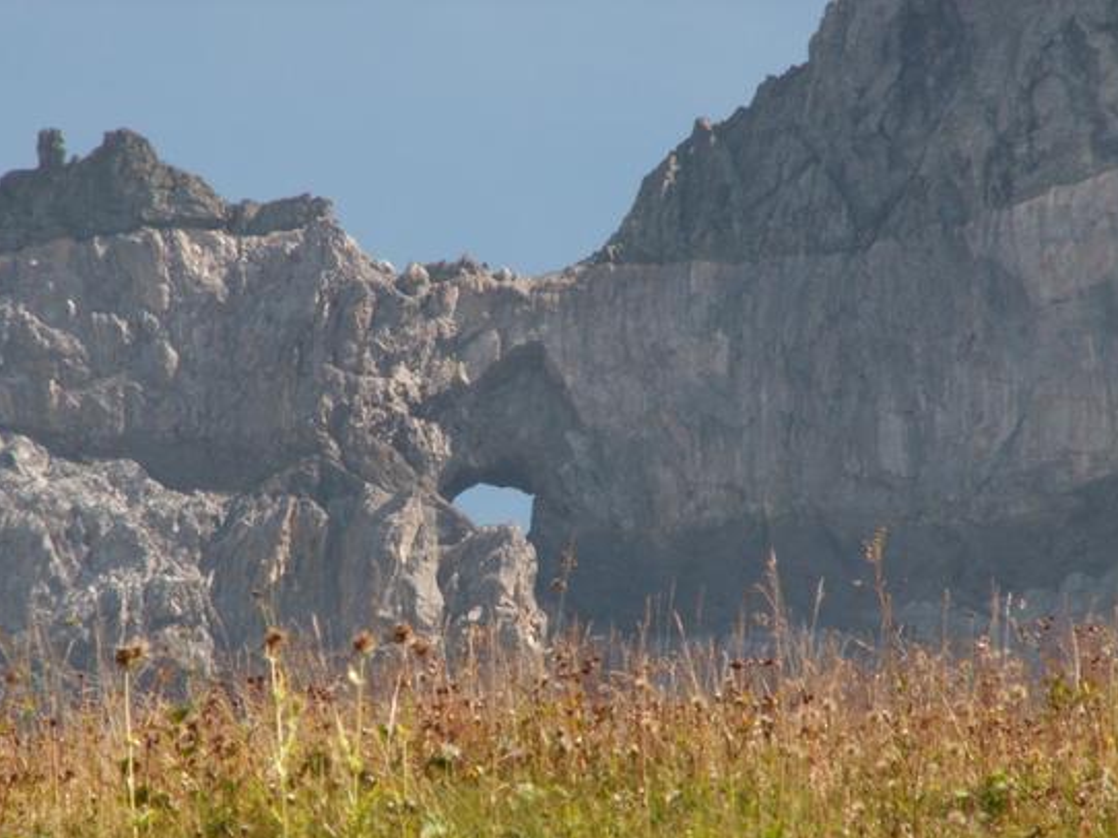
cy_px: 493
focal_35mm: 403
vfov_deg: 3.7
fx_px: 13010
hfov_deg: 4.9
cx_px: 479
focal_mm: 56.48
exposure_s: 1/125
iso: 50
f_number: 7.1
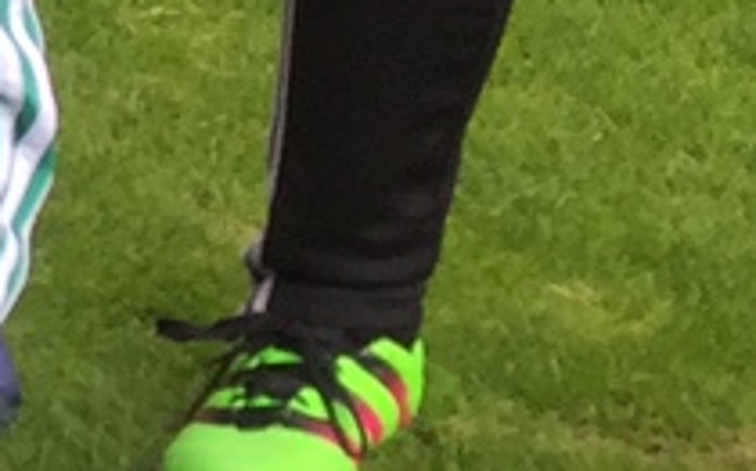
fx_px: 4922
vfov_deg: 5.2
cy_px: -831
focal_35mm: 239
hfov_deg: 7.6
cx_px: -1555
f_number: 2.2
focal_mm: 4.15
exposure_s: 1/297
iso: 32
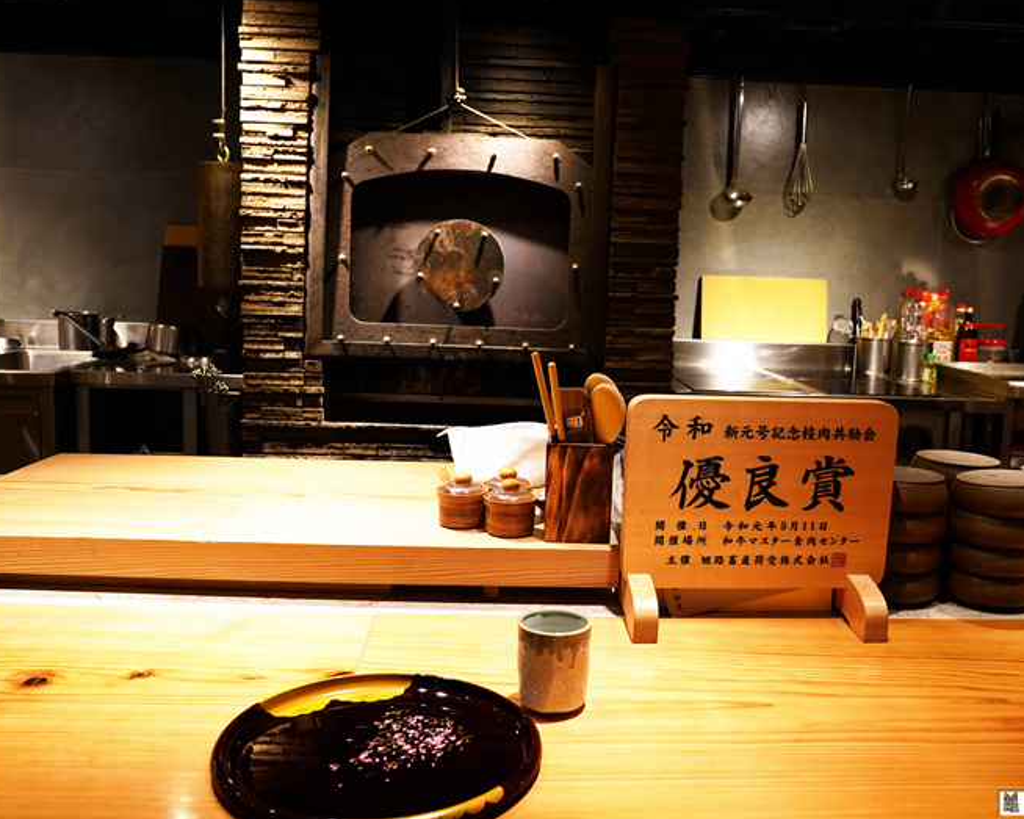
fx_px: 939
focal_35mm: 31
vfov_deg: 47.1
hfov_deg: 57.1
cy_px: 410
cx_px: 556
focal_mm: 27
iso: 1250
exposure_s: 1/30
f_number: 5.6
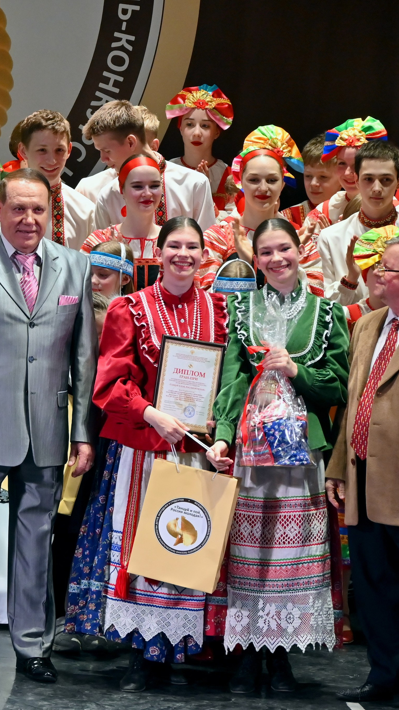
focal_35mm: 296
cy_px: 356
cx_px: -2
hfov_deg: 4.1
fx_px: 5565
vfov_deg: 7.3
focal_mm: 125
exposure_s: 1/180
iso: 800
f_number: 5.6
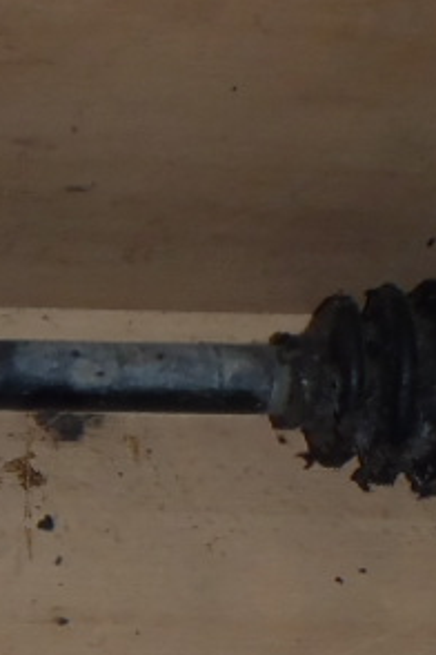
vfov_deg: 16.1
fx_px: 2307
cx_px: -443
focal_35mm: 127
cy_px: 350
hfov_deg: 10.0
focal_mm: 5
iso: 100
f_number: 3.9
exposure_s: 1/30
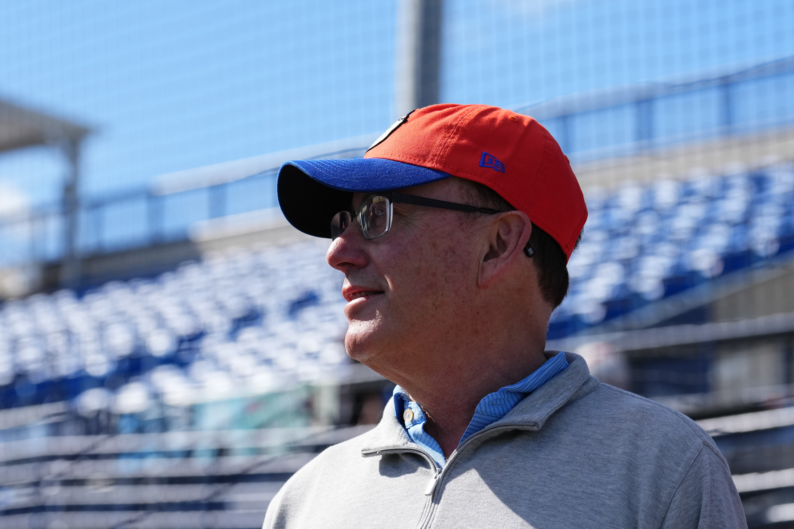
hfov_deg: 15.1
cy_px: 264
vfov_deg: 10.1
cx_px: 397
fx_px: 2999
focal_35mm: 136
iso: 640
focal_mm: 91
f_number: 4.5
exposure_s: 1/5000
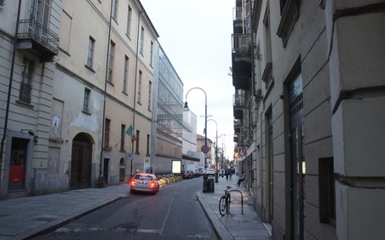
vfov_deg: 44.5
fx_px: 294
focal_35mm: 28
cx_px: 195
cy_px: 128
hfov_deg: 66.5
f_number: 3.5
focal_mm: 18
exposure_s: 1/100
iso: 1600
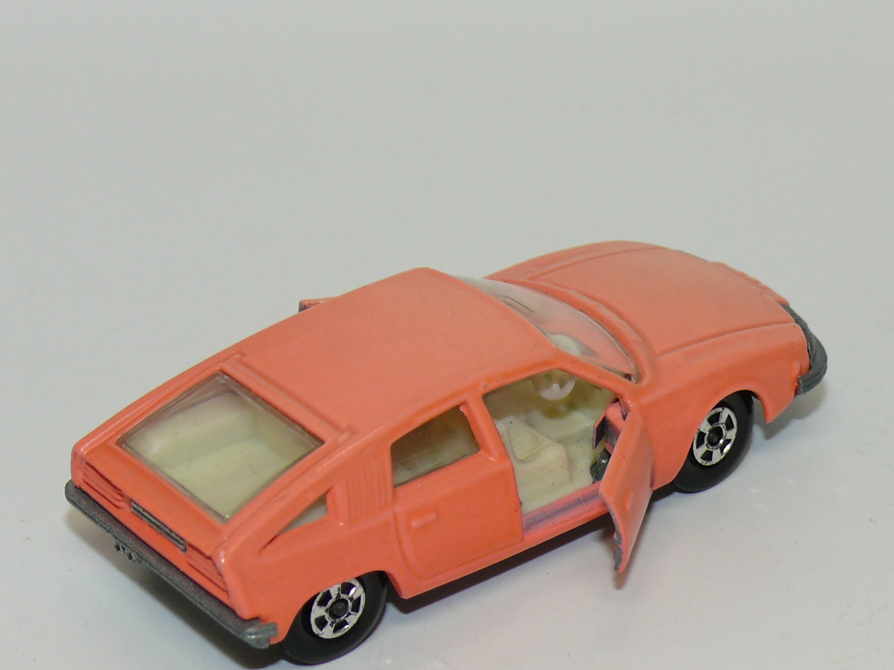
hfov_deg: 14.9
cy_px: 382
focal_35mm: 132
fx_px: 3408
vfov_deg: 11.2
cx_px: 455
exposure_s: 1/30
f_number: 4
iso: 100
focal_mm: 14.1
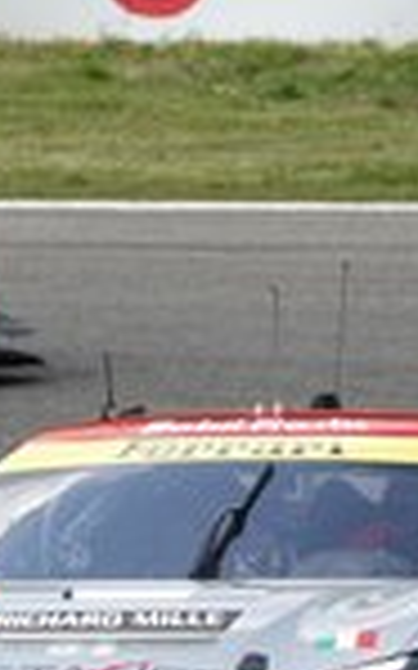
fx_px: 19686
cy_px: 661
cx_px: 85
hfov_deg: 1.2
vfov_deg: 1.9
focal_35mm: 1079
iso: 160
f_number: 4
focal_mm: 128.59
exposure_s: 1/800
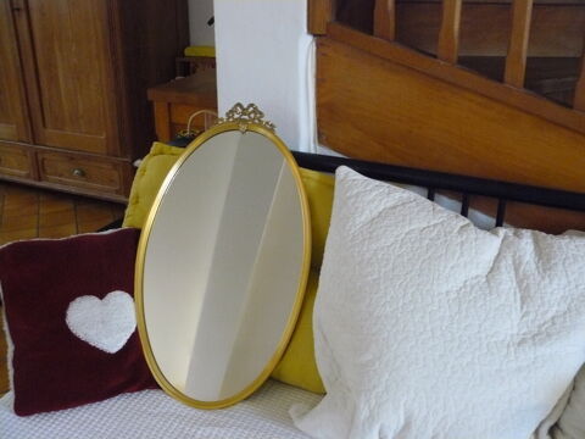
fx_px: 608
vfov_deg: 39.7
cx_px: 292
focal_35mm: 36
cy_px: 220
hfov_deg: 51.4
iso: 400
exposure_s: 1/20
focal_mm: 6
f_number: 2.8
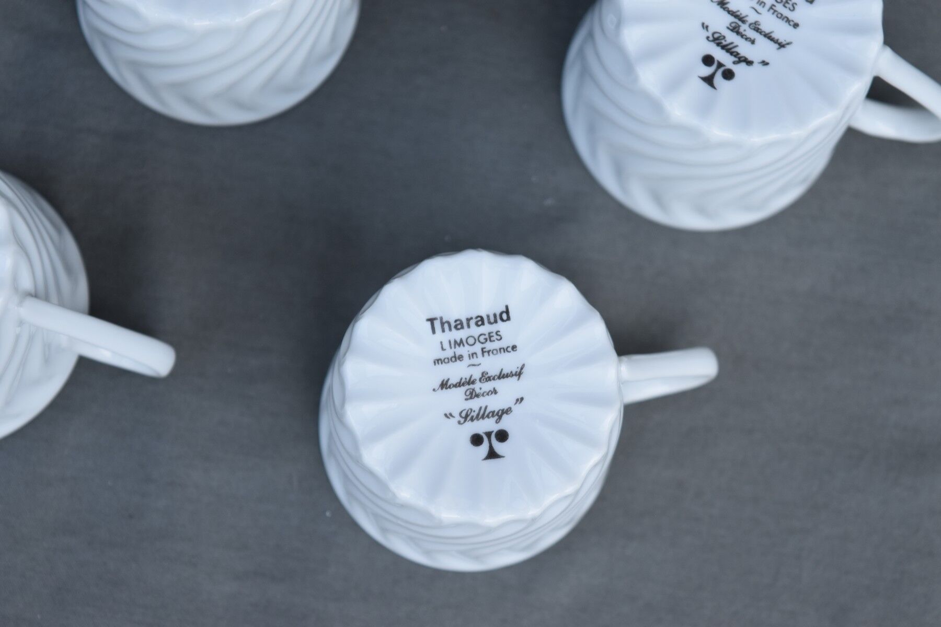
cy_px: 314
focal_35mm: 82
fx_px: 2156
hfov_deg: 24.6
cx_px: 470
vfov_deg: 16.6
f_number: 6.3
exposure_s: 1/160
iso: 400
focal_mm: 55
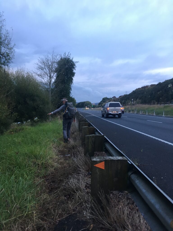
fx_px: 193
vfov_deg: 61.7
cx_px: 86
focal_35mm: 29
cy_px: 116
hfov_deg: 48.2
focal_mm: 4.15
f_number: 2.2
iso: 50
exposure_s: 1/33
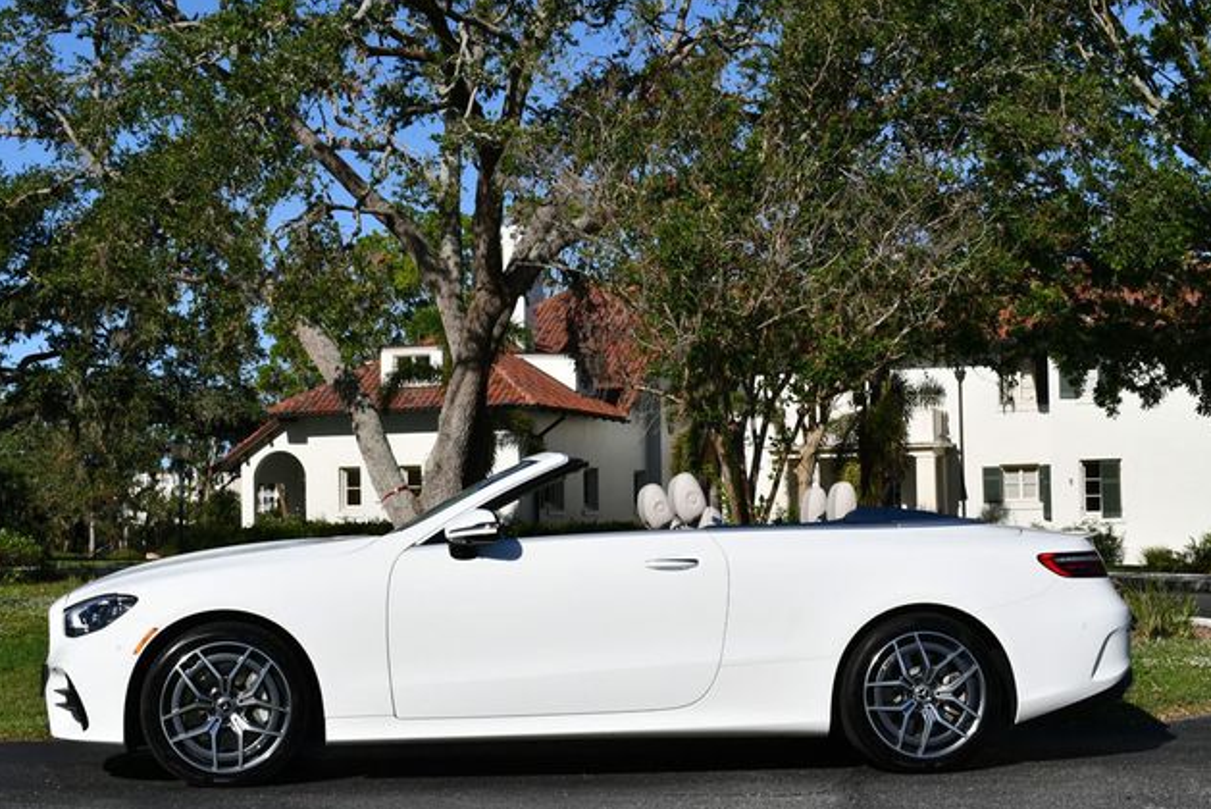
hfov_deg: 35.0
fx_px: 1918
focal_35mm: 57
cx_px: 599
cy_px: 403
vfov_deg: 23.8
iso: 100
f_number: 10
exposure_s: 1/400
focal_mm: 28
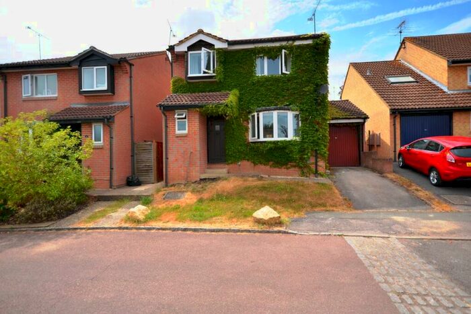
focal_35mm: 20
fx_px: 255
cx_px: 236
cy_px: 157
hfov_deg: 85.4
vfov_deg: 63.2
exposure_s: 1/250
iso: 100
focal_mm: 13
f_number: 8
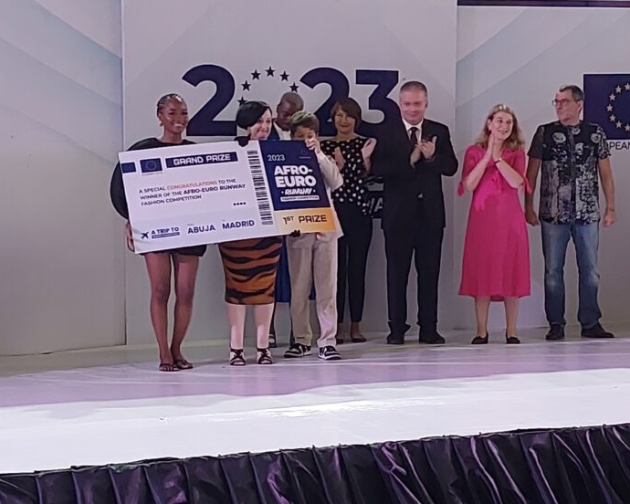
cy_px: 257
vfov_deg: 56.8
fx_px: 466
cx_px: 324
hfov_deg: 68.1
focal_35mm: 25
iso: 640
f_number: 1.8
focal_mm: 5.06
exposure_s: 1/50
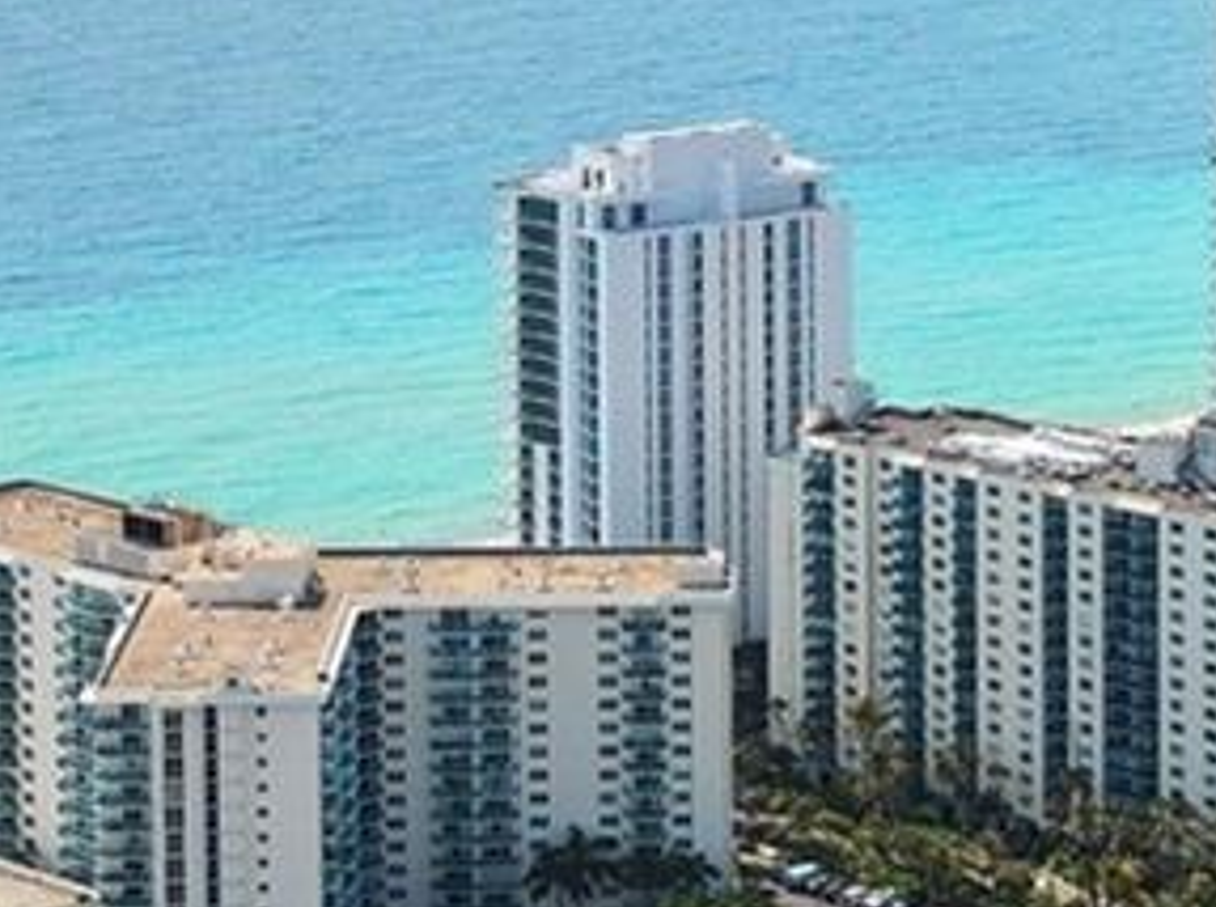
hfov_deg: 14.7
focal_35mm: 134
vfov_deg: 10.8
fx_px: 4697
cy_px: 1163
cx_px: 996
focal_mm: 12.29
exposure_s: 1/2000
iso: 100
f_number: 2.8
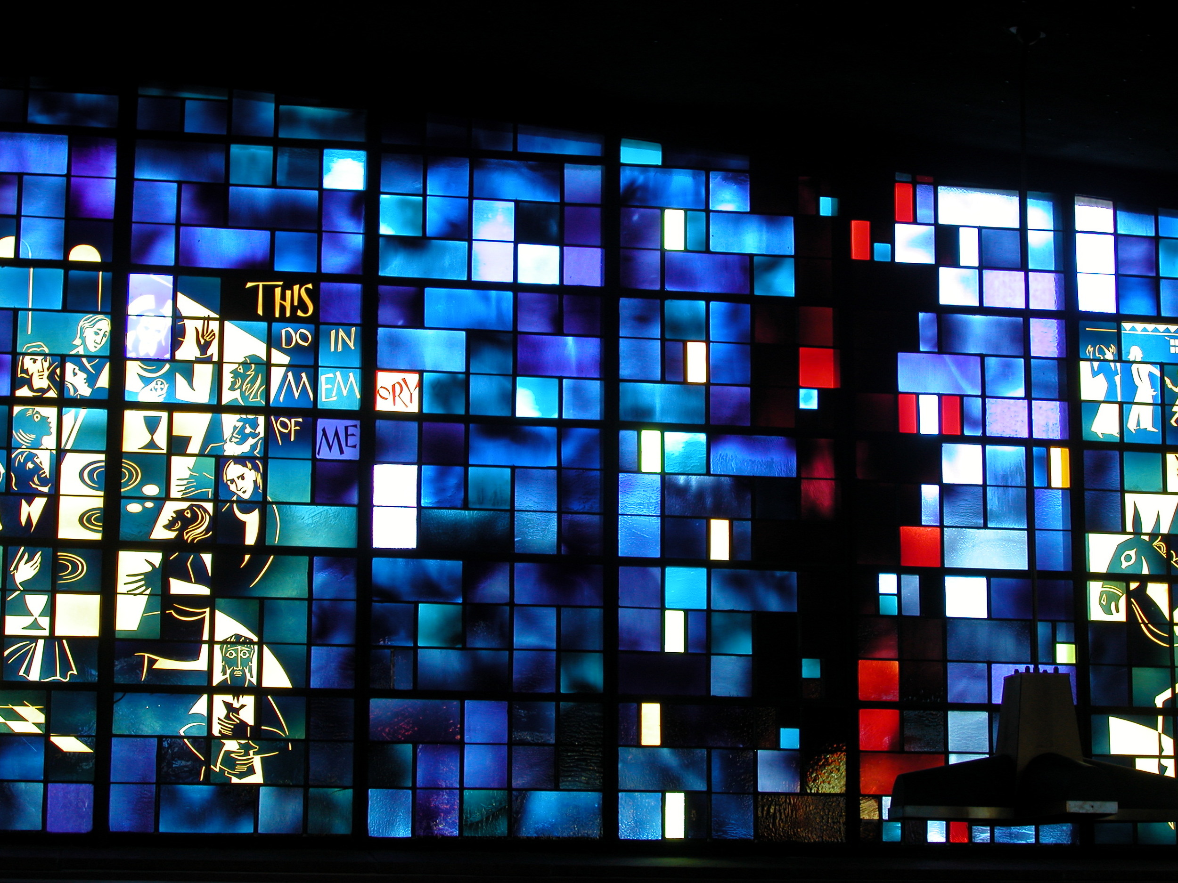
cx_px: 589
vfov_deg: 18.7
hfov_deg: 24.7
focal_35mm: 79
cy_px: 442
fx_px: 2688
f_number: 4.6
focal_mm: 20.1
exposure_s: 1/15
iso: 100
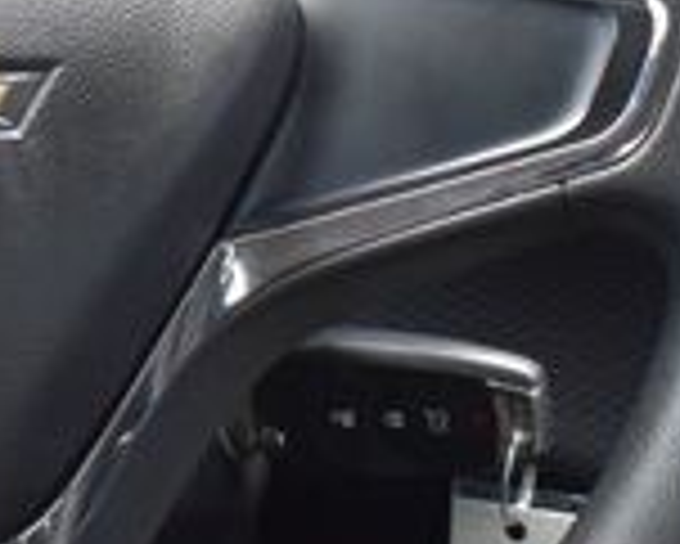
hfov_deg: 13.1
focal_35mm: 143
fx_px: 2880
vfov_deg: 10.8
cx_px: -126
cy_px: 128
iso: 400
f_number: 7.1
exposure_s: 1/25
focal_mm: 24
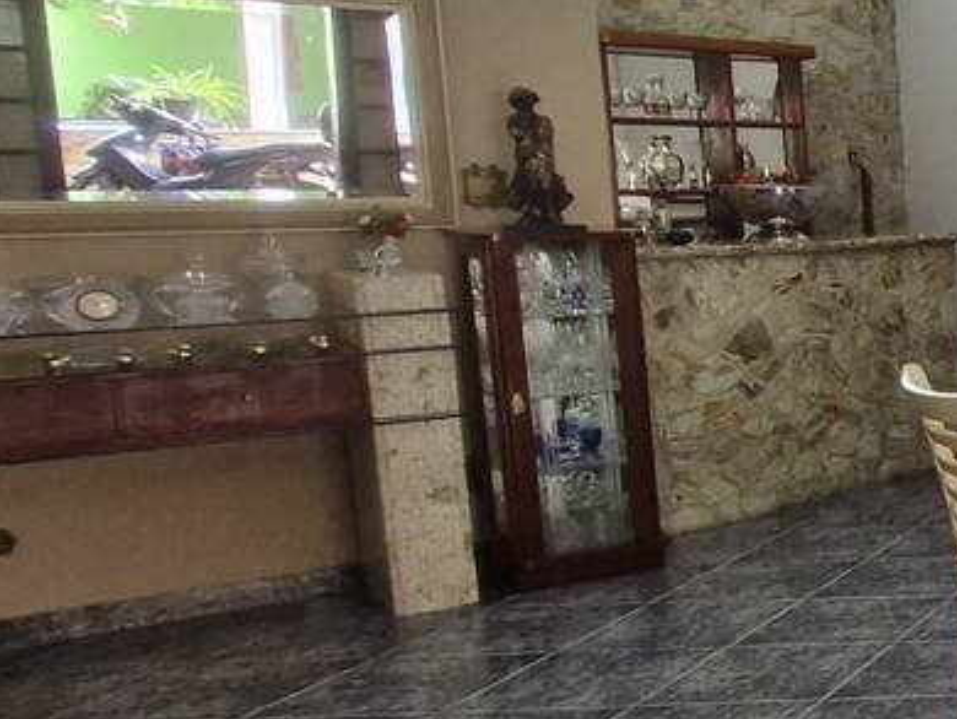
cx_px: 1678
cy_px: 361
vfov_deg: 30.3
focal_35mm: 48
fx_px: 1328
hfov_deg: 23.1
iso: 160
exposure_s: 1/60
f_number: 2.2
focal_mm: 1.74
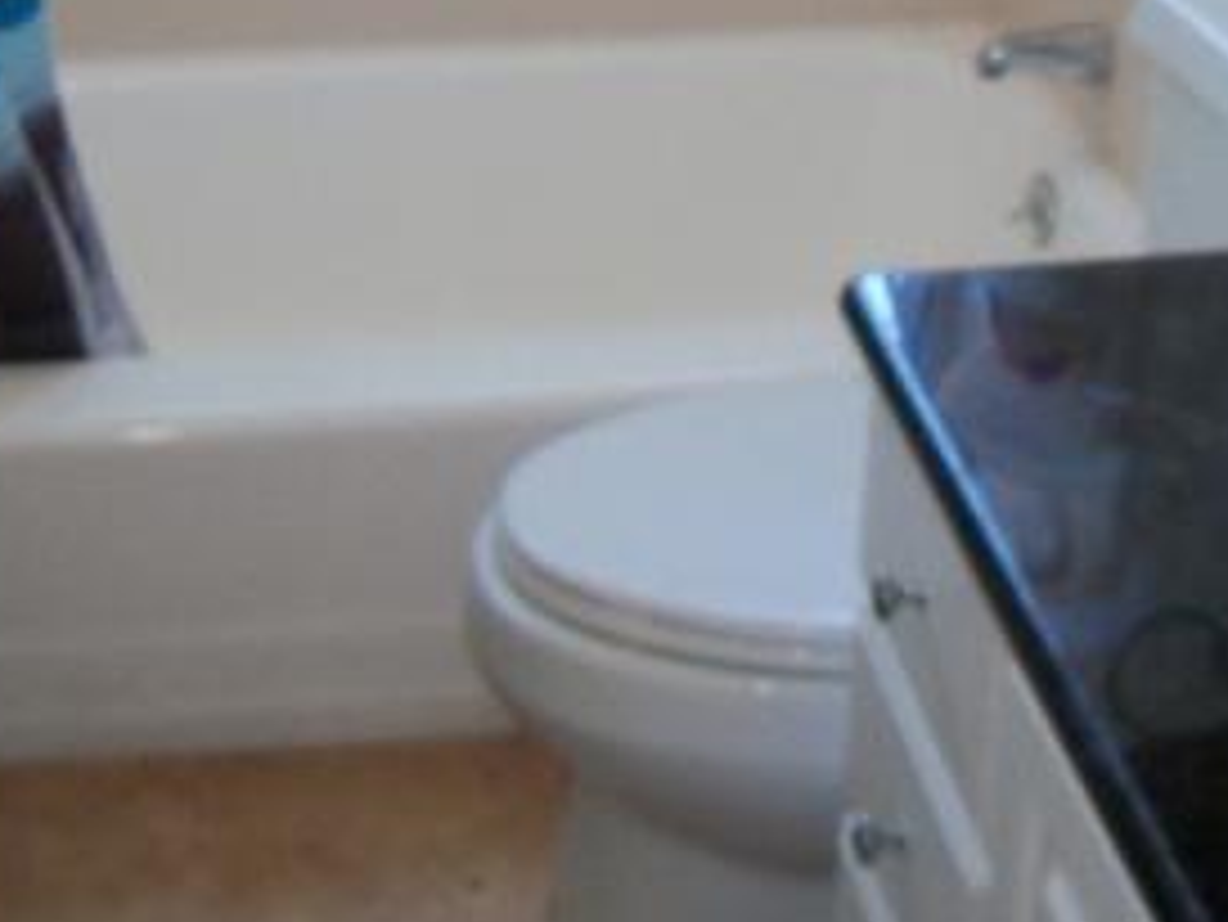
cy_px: -49
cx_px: 724
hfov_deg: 23.8
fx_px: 2910
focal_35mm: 82
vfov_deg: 17.5
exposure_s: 1/30
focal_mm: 6.2
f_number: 3.5
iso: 200
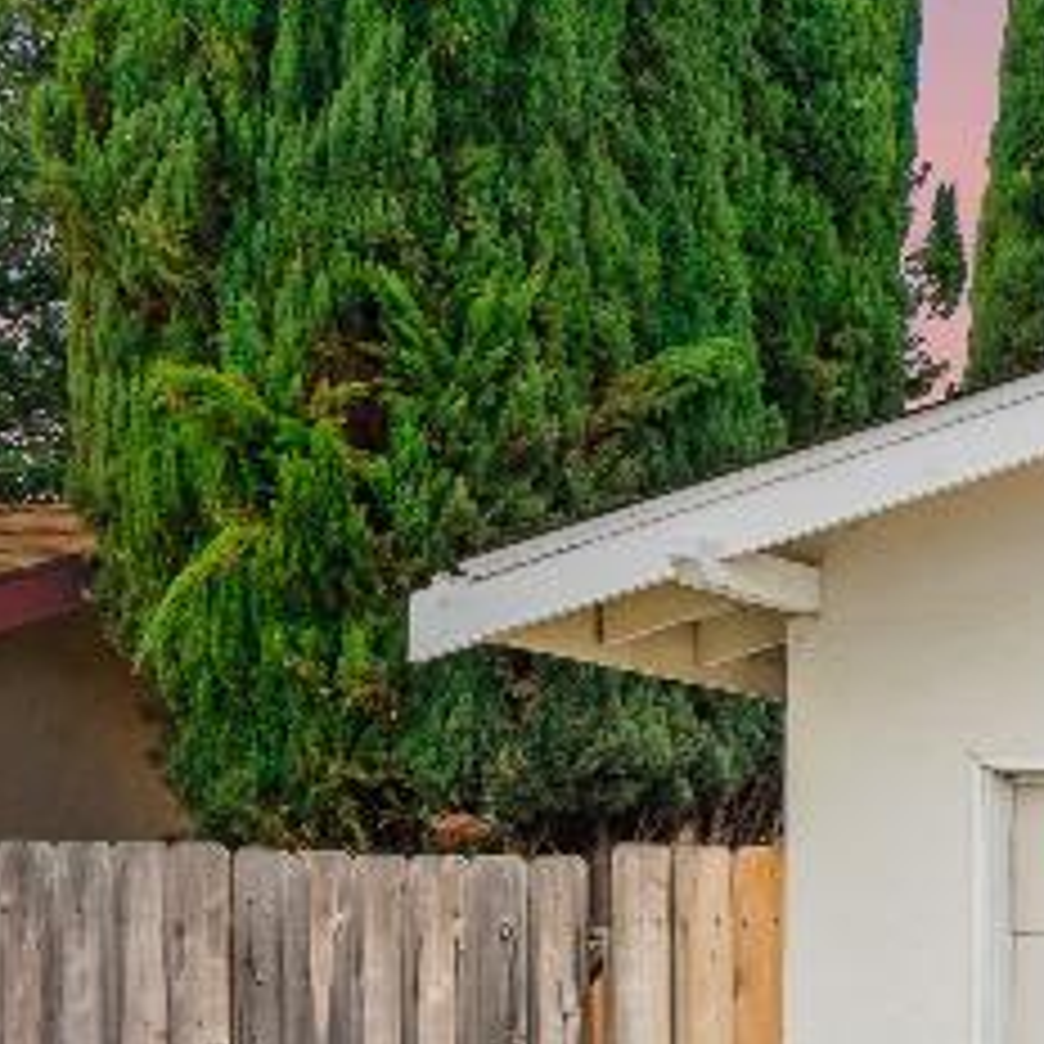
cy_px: 1040
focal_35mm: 110
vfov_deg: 15.5
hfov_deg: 12.4
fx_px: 3753
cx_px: 2534
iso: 100
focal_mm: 20
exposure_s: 1/13
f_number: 10
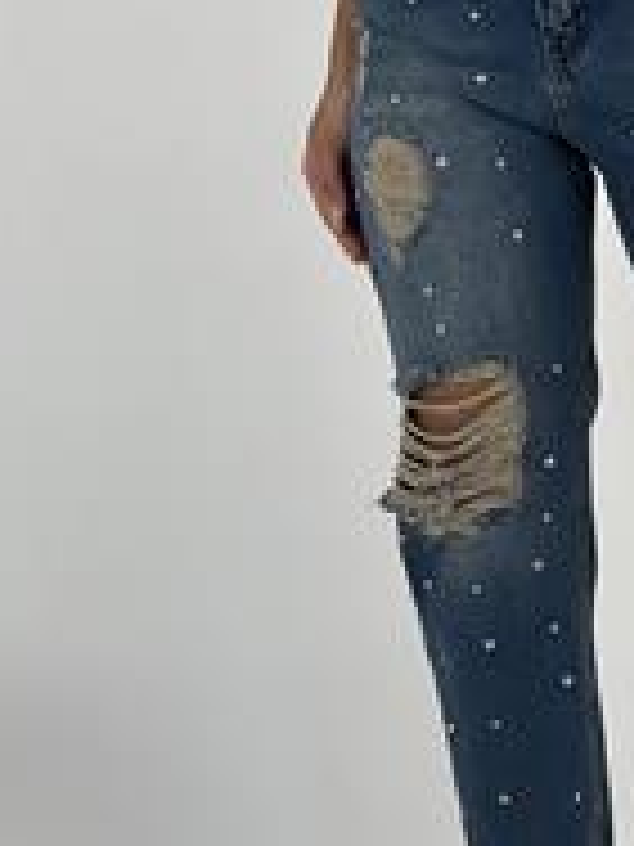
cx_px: 580
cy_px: 493
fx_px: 4127
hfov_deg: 8.7
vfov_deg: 11.7
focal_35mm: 169
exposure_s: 1/100
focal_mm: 9
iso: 40
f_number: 2.8
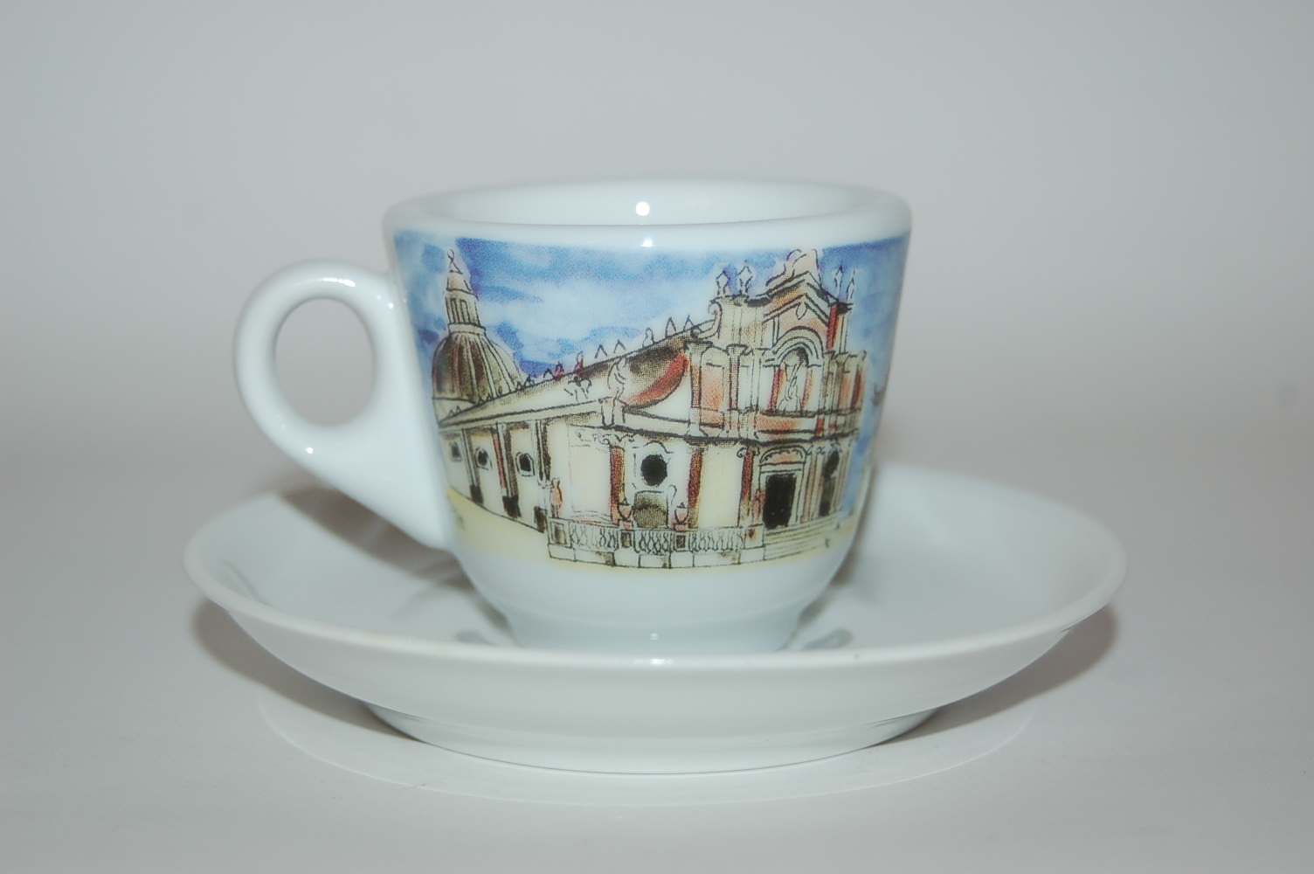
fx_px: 3063
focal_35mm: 84
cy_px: 437
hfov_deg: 24.2
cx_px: 657
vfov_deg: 16.2
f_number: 5
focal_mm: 56
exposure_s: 1/60
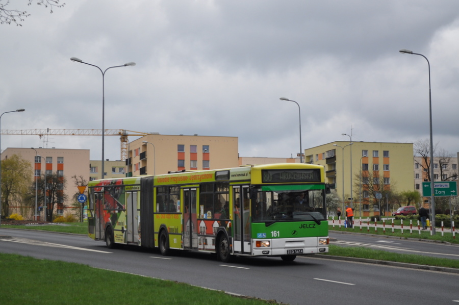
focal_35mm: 82
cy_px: 152
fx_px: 1051
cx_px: 230
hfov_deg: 24.6
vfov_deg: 16.5
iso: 400
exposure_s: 1/1250
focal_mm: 55
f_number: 5.6
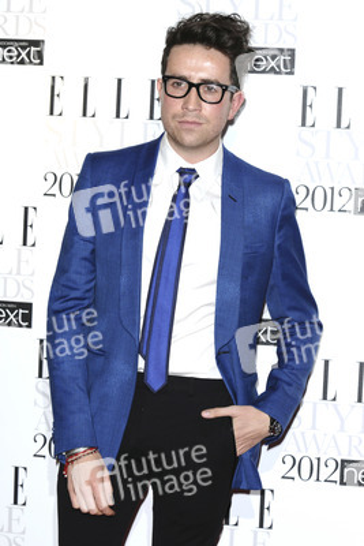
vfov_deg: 17.1
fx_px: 1818
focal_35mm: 120
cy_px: 273
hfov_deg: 11.4
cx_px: 182
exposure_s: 1/200
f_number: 5
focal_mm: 80
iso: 320
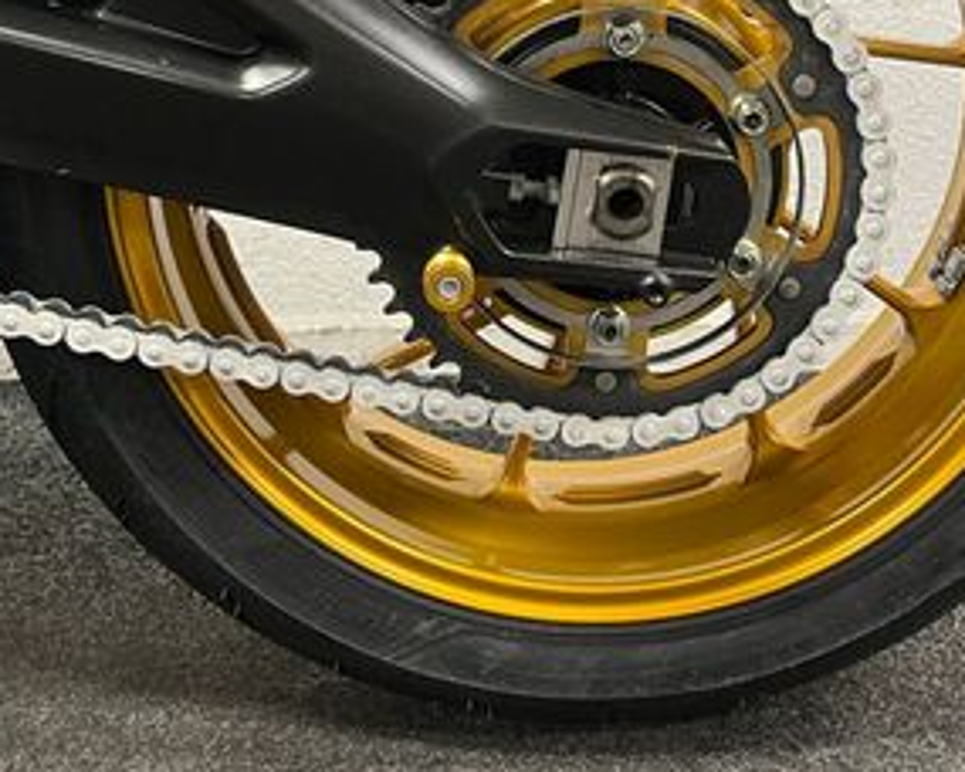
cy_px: 129
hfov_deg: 33.0
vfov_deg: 26.1
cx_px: 450
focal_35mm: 57
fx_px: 1628
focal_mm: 5.1
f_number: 1.6
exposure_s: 1/50
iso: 250
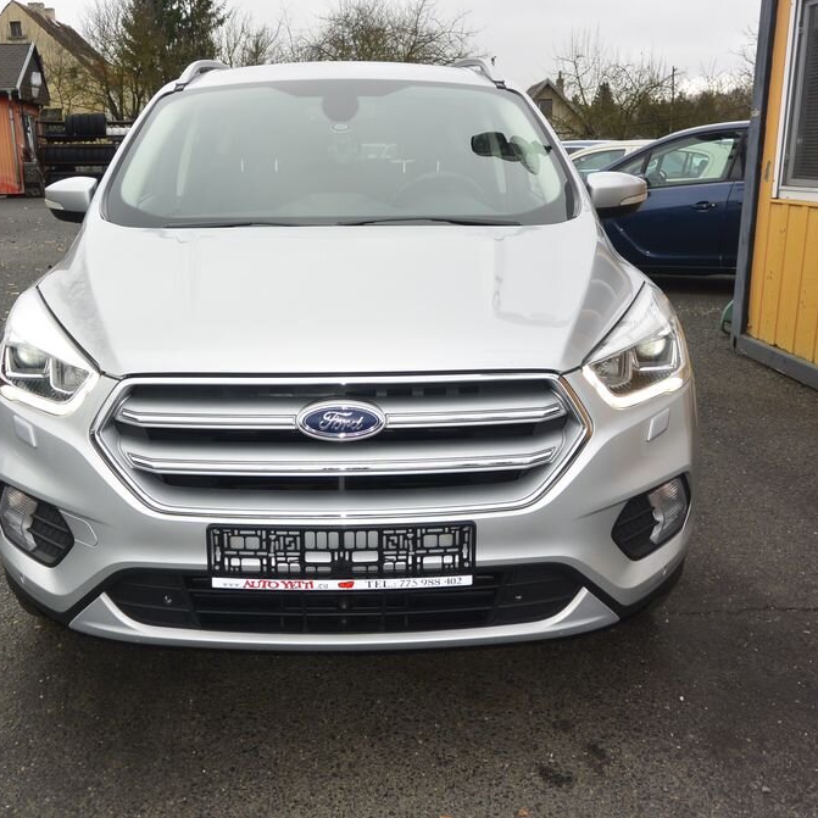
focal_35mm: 35
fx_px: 936
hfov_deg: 47.1
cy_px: 404
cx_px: 357
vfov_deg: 47.2
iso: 160
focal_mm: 10
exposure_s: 1/200
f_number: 4
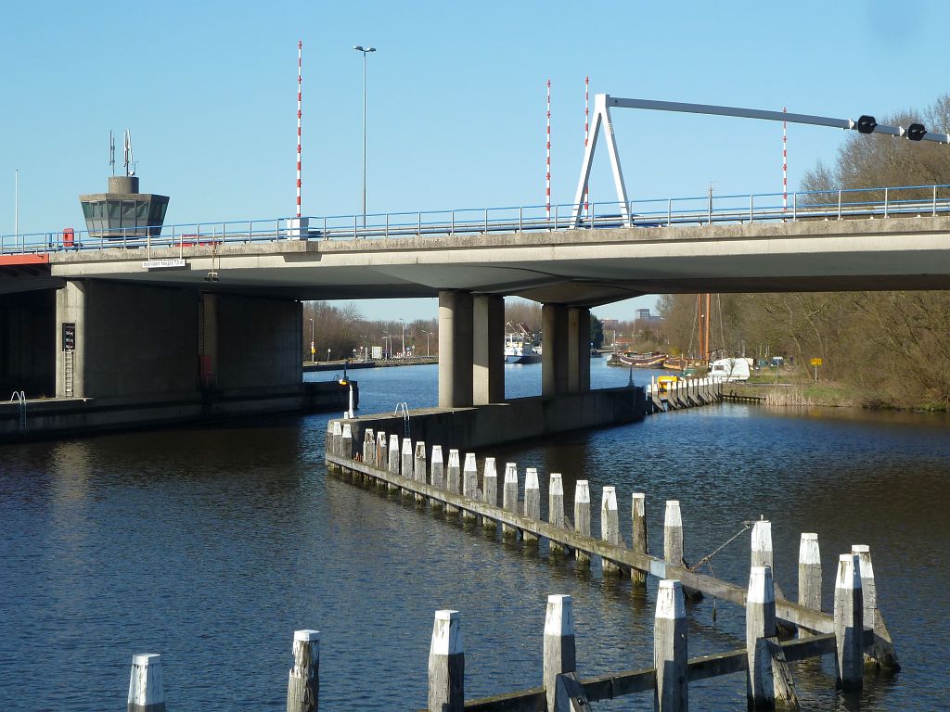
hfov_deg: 25.0
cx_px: 475
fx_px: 2141
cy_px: 356
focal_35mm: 78
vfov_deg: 18.9
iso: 80
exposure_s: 1/400
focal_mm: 12.8
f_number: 4.2
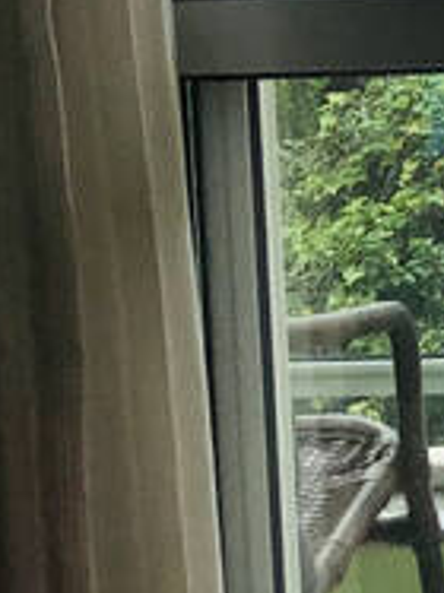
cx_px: 1192
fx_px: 2774
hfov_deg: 8.2
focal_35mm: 162
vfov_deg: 11.7
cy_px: -282
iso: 20
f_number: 1.8
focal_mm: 4
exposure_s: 1/1021
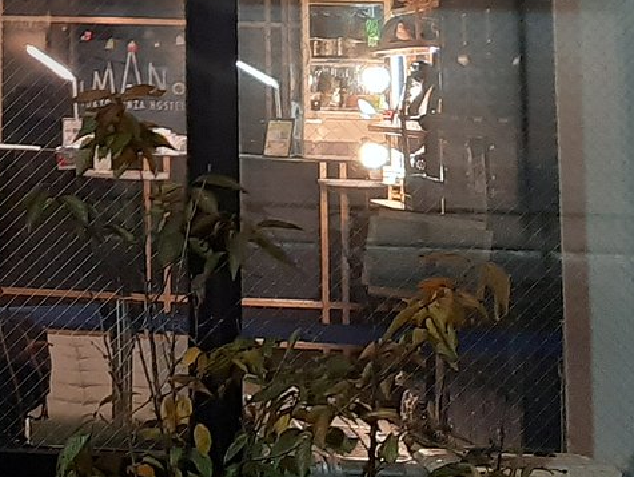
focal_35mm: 84
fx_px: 1540
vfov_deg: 16.6
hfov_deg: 21.5
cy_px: -151
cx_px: -144
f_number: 1.7
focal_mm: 3.93
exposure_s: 1/50
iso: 250
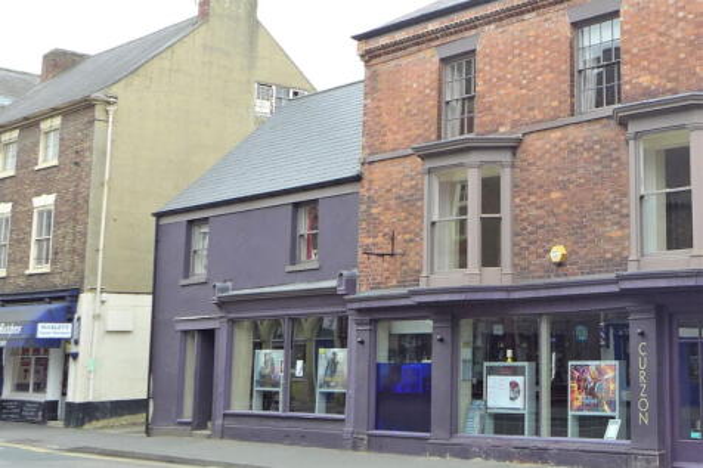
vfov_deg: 53.1
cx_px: 352
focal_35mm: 24
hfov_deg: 73.8
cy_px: 234
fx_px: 468
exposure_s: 1/200
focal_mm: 4.7
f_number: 2.8
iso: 80
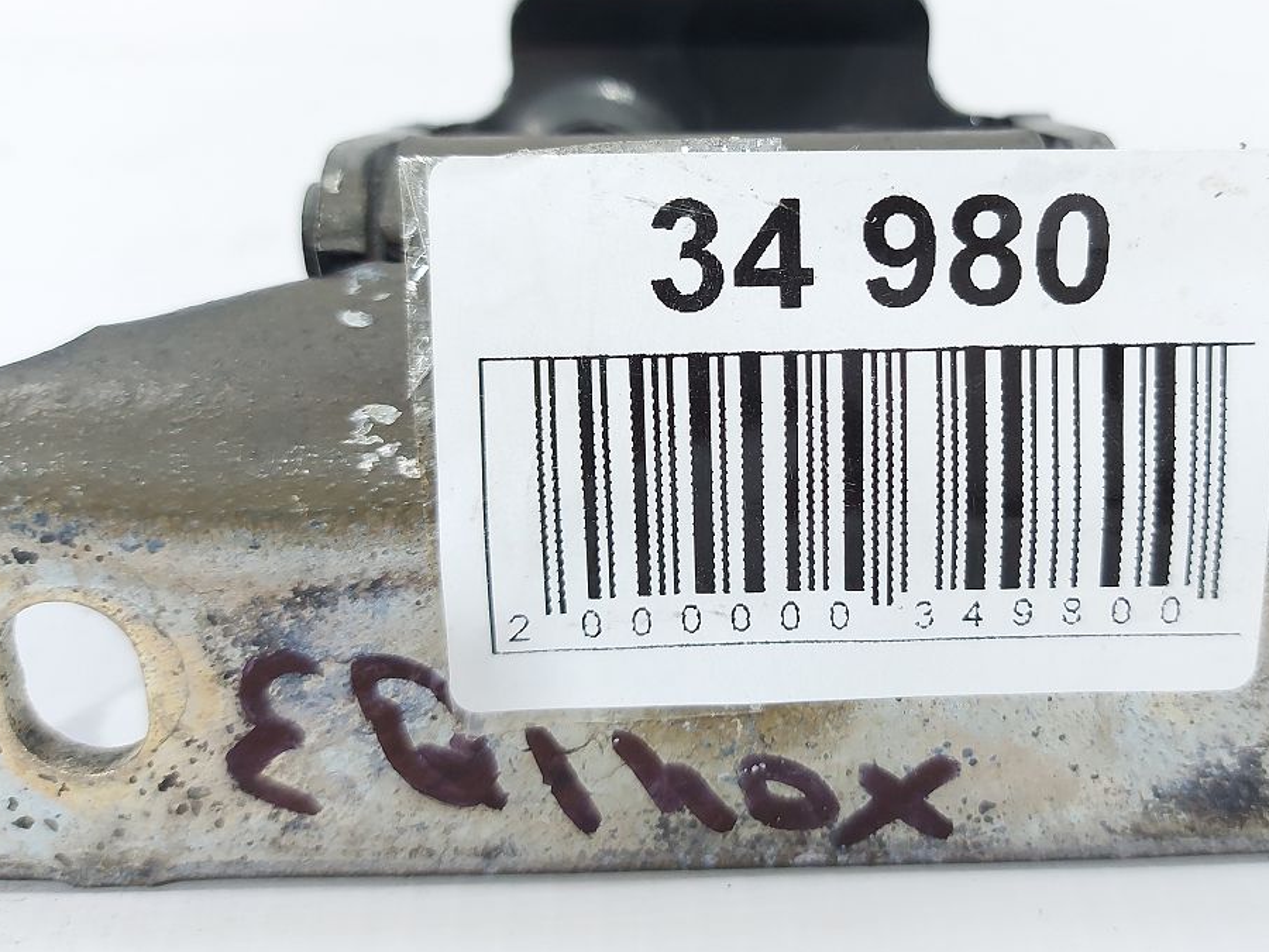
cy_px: 360
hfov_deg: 49.7
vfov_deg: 38.4
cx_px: 785
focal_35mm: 37
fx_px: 1356
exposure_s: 1/50
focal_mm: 5.23
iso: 80
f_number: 1.8
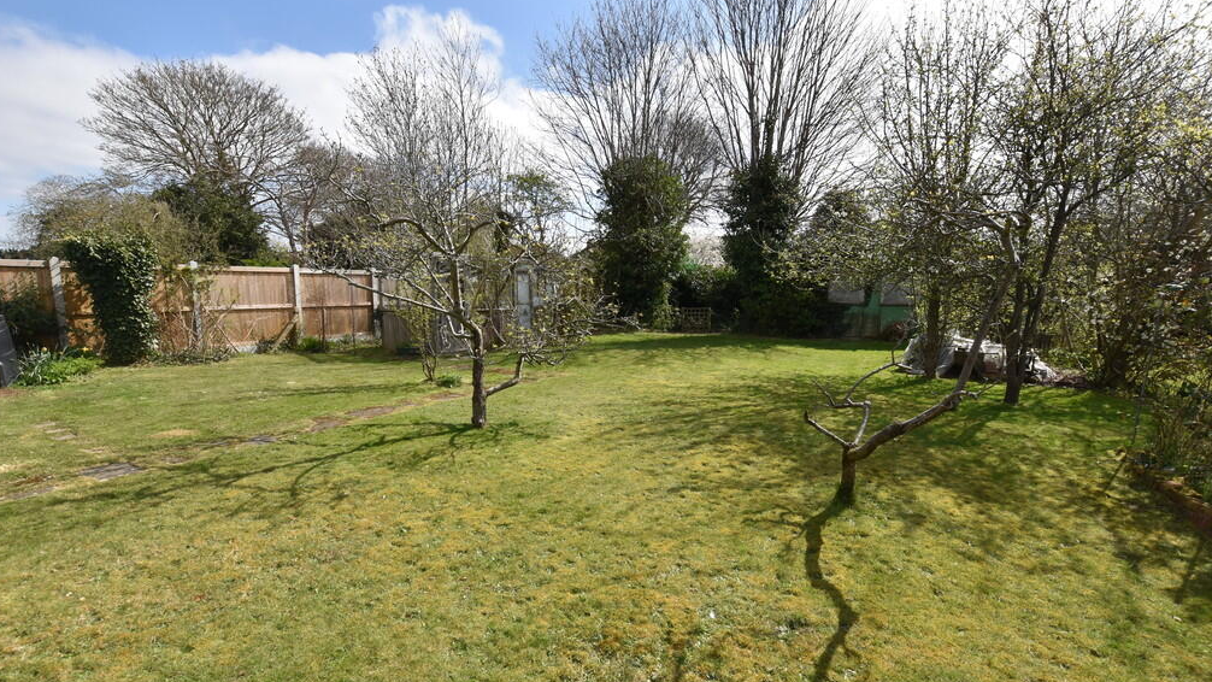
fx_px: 514
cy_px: 374
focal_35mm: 16
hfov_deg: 99.4
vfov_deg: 66.9
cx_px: 605
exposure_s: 1/320
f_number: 9
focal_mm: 10
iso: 200
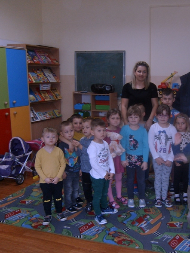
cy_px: 128
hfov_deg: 35.8
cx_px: 166
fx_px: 278
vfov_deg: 49.0
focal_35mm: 38
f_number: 2.8
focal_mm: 4.7
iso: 100
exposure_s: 1/30
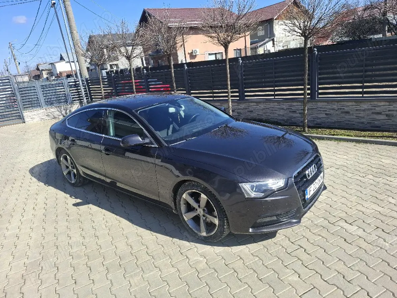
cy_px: 149
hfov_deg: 73.9
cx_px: 198
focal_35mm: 23
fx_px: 264
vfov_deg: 58.9
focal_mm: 5.54
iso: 50
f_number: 1.8
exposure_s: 1/1429
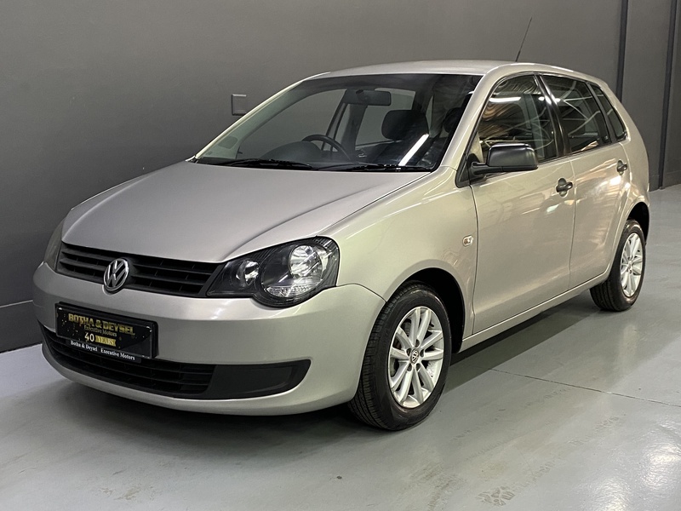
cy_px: 256
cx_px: 340
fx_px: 511
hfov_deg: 67.3
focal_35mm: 26
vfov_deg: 53.1
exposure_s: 1/50
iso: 250
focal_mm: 4.25
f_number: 1.8
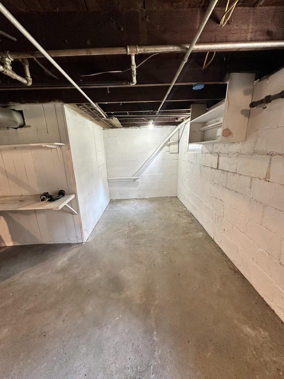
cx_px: 142
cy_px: 190
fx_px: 153
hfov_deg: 85.7
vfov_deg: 102.1
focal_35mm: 14
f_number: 2.2
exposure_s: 1/60
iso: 200
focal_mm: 2.22
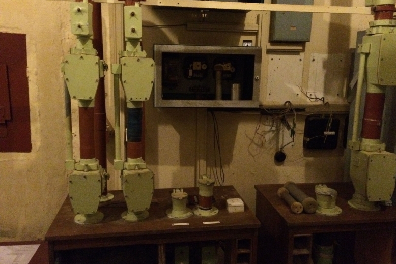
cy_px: 130
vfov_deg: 42.3
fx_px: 341
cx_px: 203
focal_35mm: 31
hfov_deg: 60.3
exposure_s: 1/15
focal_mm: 4.15
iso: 800
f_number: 2.2
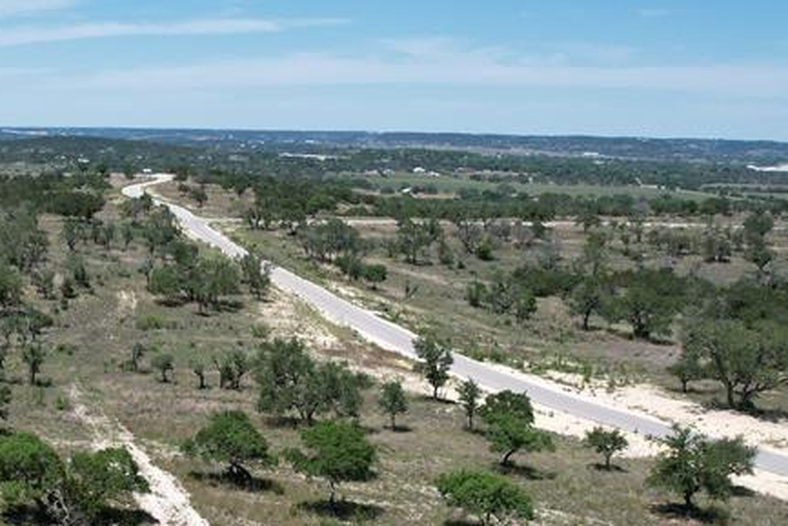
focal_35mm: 52
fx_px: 1139
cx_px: 162
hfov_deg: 36.9
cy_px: 470
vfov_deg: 25.2
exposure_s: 1/2000
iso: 110
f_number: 2.8
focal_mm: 8.38
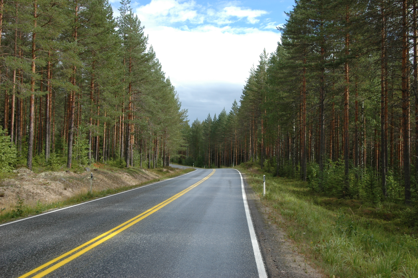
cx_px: 209
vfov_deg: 36.8
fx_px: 418
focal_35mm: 36
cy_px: 139
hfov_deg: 53.2
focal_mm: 24
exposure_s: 1/160
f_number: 11
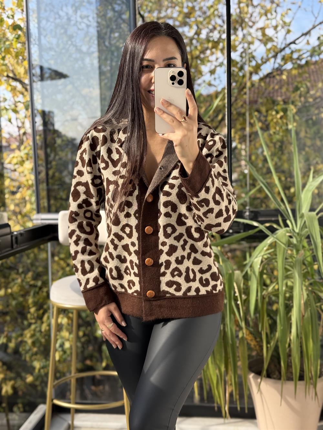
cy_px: 215
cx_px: 162
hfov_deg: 30.3
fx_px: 597
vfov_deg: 39.7
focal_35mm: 48
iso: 64
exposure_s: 1/641
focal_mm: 6.76
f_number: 1.78
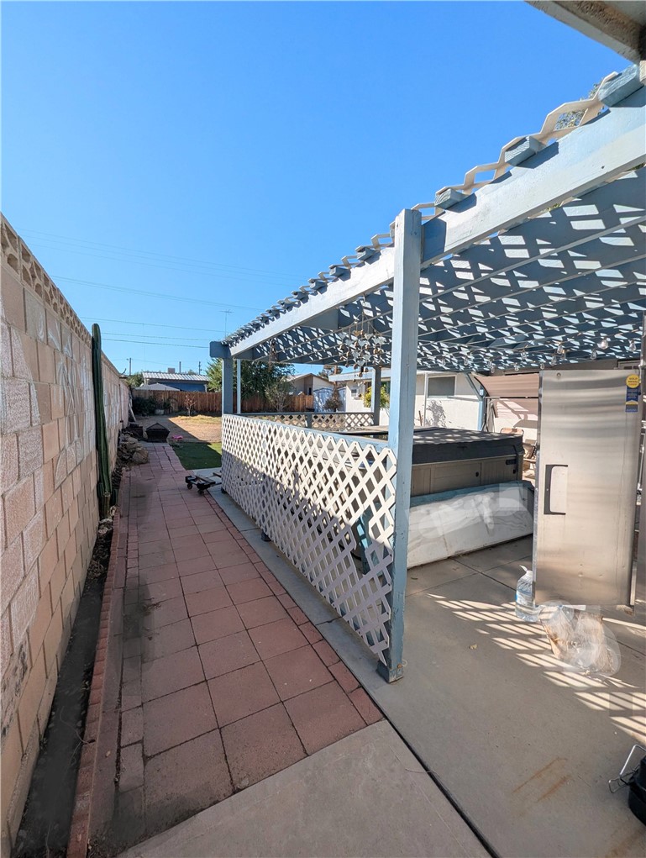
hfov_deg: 90.1
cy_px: 429
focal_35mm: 13
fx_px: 323
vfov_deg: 106.1
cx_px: 323
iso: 49
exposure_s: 1/1692
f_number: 2.2
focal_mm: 1.95
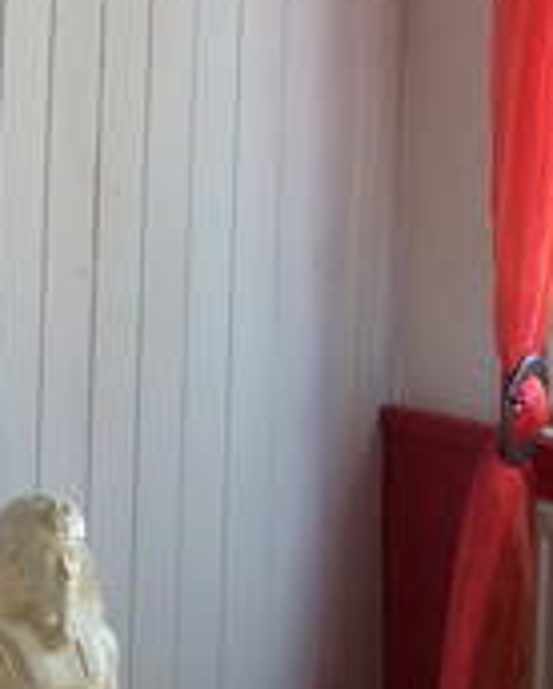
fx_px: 3022
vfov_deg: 12.9
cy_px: 6
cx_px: -317
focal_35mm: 148
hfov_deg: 10.1
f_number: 2.4
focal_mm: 3.3
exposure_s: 1/60
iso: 50
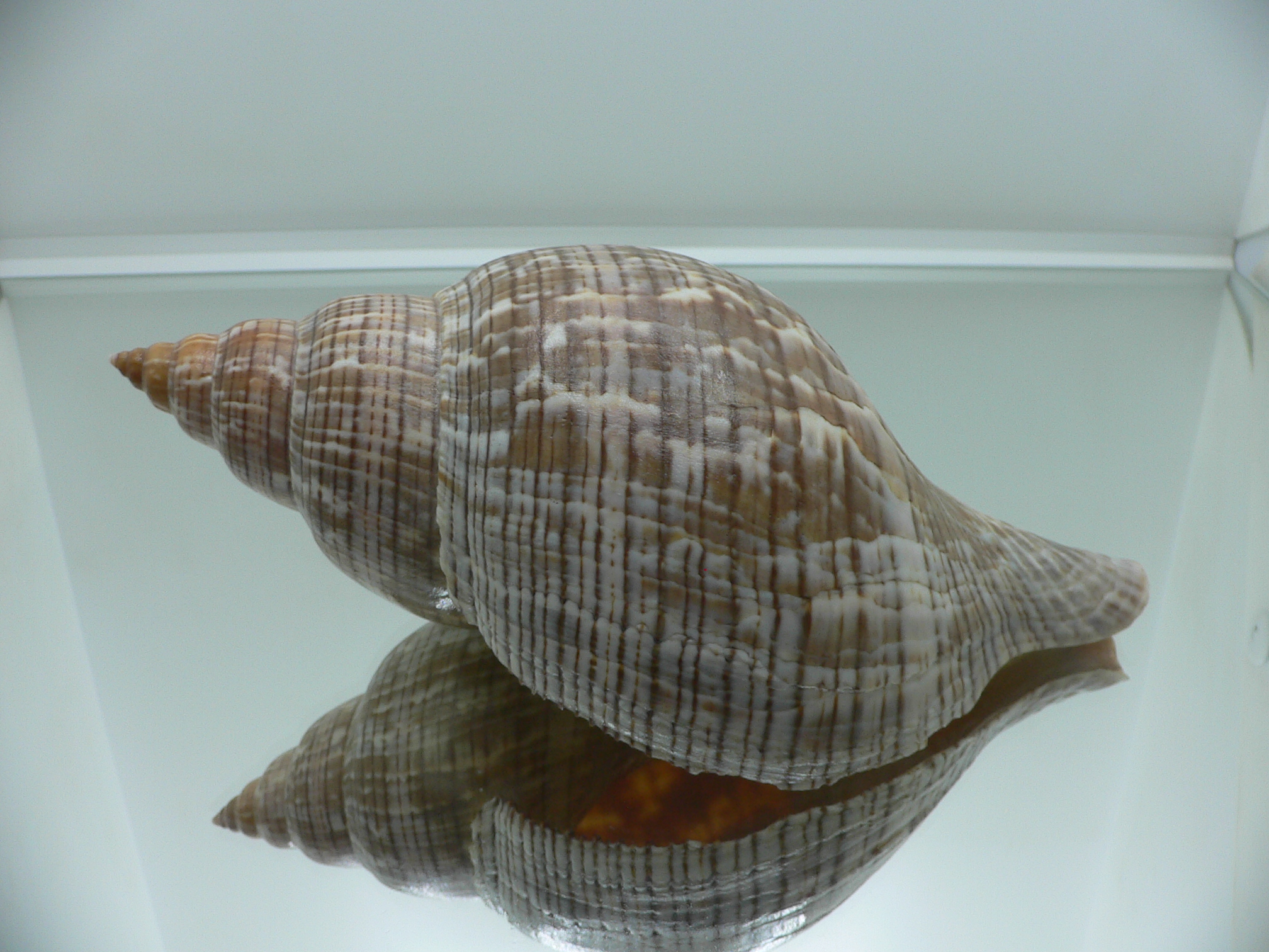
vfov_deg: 40.7
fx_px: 1283
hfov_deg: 52.6
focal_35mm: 35
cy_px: 476
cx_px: 634
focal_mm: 4.6
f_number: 2.8
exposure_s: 1/60
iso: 80
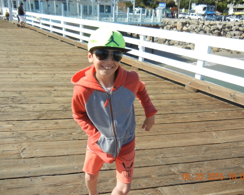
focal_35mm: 32
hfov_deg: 55.6
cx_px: 131
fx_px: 231
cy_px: 98
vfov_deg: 45.8
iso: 160
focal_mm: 5.4
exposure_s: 1/280
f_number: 7
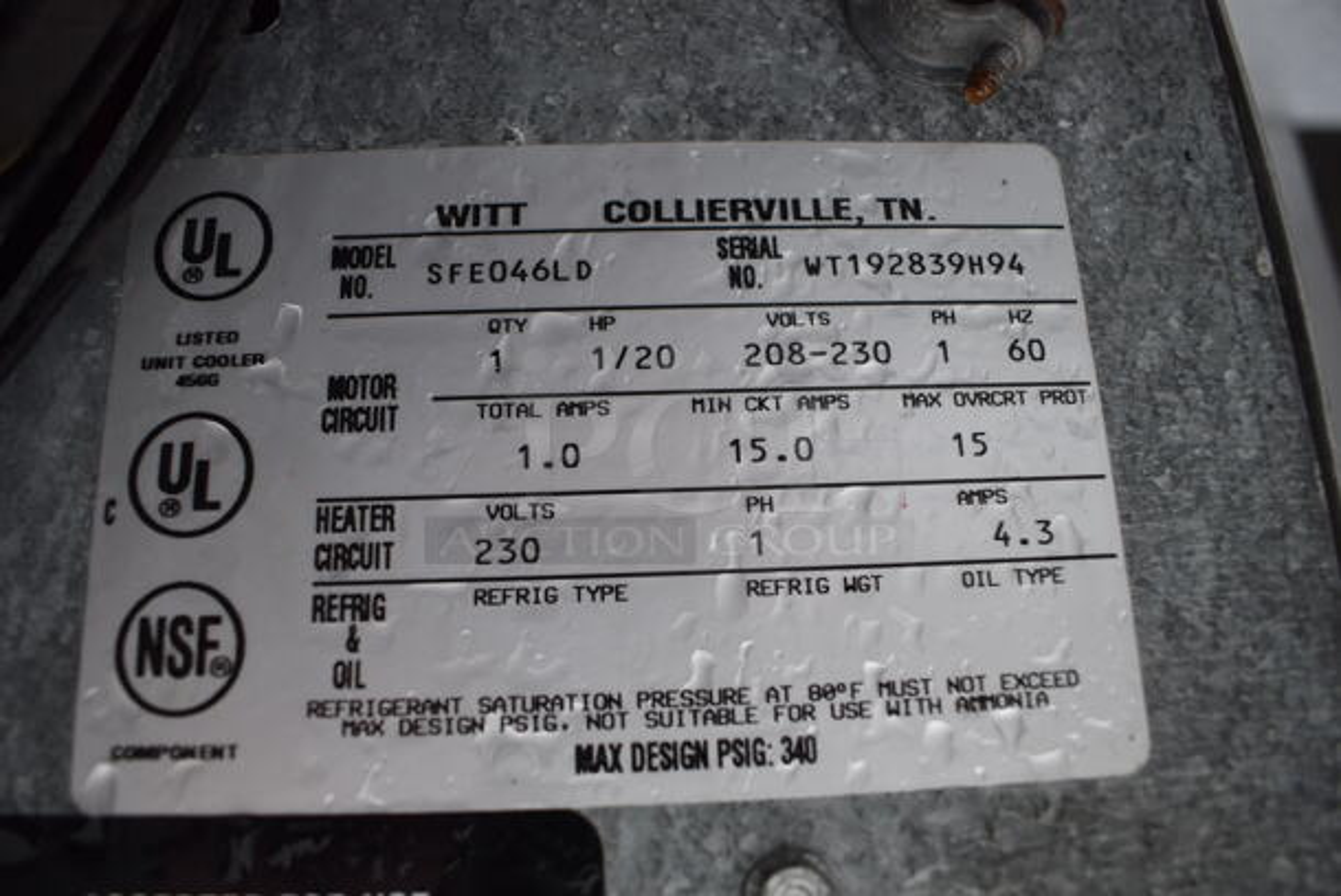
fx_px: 1007
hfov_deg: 67.3
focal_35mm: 27
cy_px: 448
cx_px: 670
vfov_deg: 48.0
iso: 560
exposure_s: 1/250
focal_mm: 18
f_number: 3.5
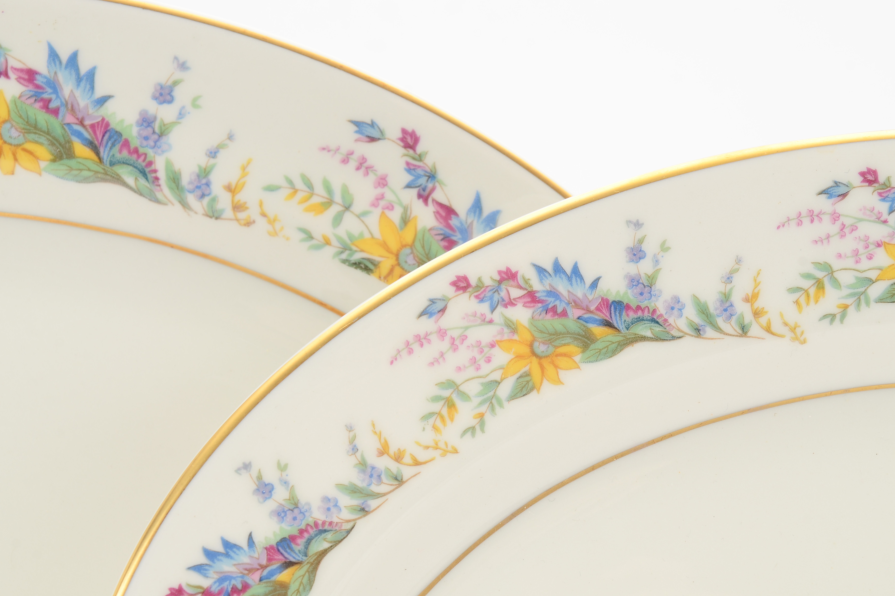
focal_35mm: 84
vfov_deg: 16.4
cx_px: 448
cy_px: 299
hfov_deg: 24.3
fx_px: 2076
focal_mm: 55
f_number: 11
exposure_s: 1/80
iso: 250
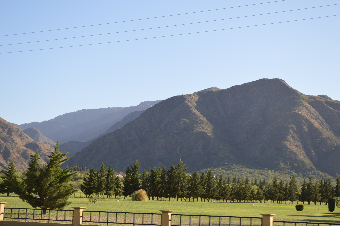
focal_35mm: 78
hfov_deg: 26.0
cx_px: 170
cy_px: 113
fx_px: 736
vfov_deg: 17.5
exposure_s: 1/200
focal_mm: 52
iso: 100
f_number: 6.3
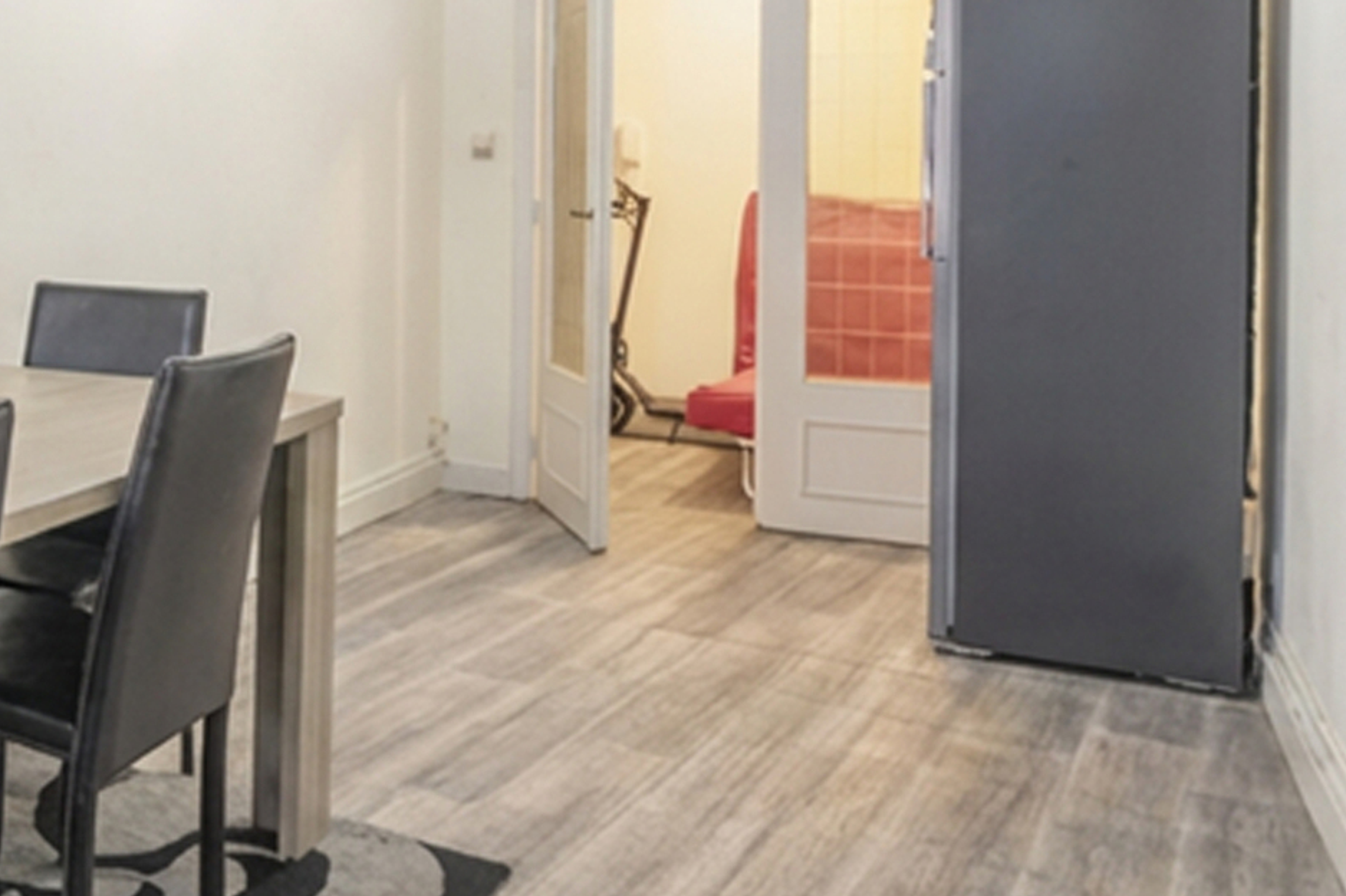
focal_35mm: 41
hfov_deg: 41.5
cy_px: 192
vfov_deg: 31.8
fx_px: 1532
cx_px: 14
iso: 800
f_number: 11
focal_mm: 16
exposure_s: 4
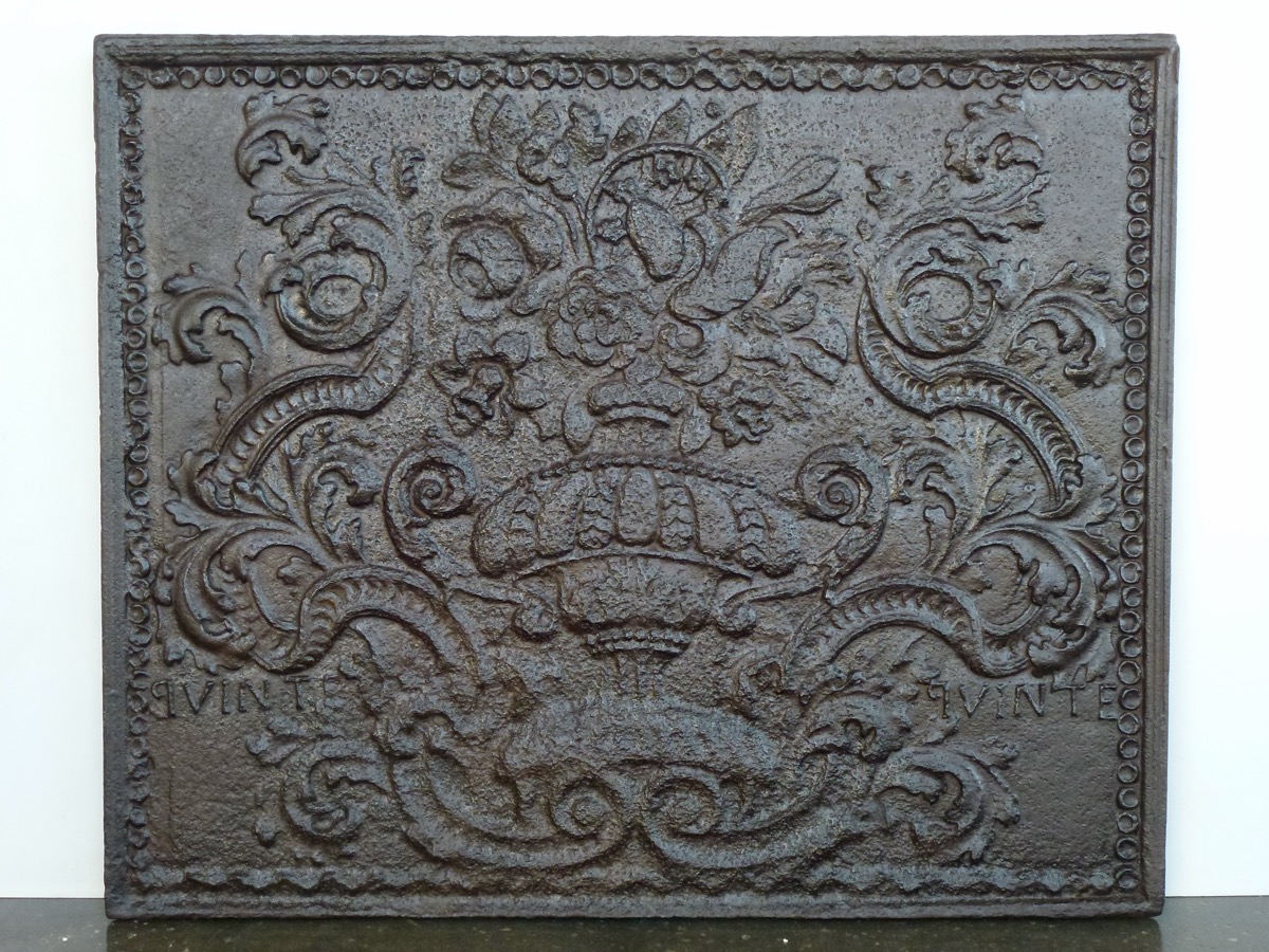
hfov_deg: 42.1
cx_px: 634
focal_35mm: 45
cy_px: 476
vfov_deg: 32.2
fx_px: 1650
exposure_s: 1/80
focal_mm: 8
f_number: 4
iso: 320
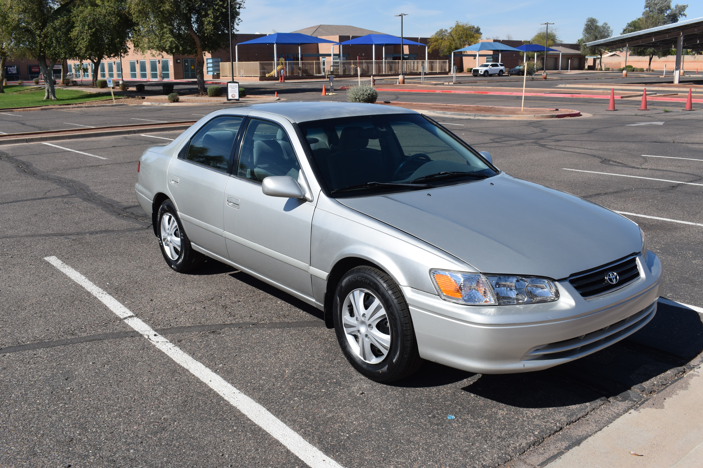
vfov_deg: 40.0
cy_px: 234
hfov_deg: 57.2
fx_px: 644
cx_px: 352
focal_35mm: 33
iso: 200
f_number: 11
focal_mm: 22
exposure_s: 1/500
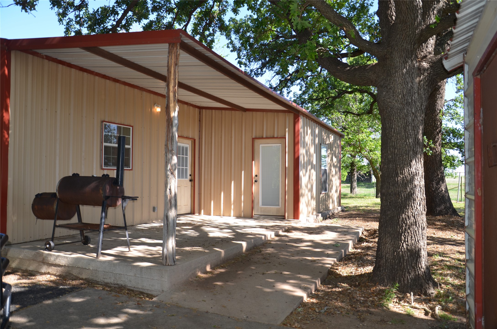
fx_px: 434
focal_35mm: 32
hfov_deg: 59.6
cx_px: 248
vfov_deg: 41.5
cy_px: 164
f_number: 4
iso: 140
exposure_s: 1/250
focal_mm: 21
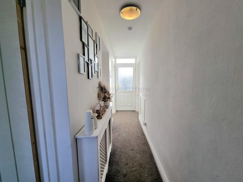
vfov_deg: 89.9
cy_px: 91
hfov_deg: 106.2
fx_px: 91
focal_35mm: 13
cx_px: 122
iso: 50
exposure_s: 1/222
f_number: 2.2
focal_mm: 2.2
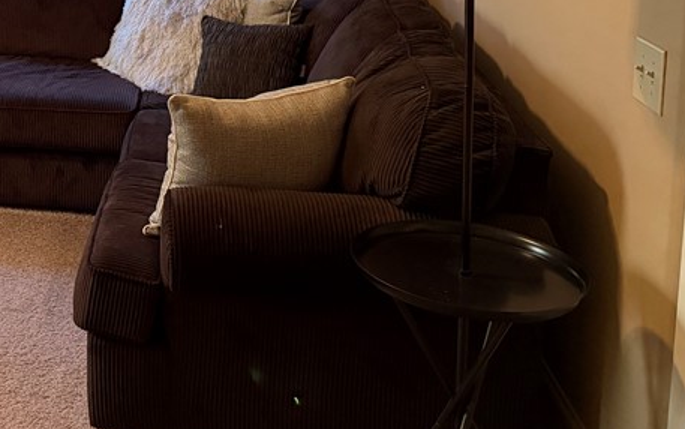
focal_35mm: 57
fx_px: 1064
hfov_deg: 32.3
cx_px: -27
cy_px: -81
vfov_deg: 21.2
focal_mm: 6.76
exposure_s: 1/60
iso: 640
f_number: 1.78
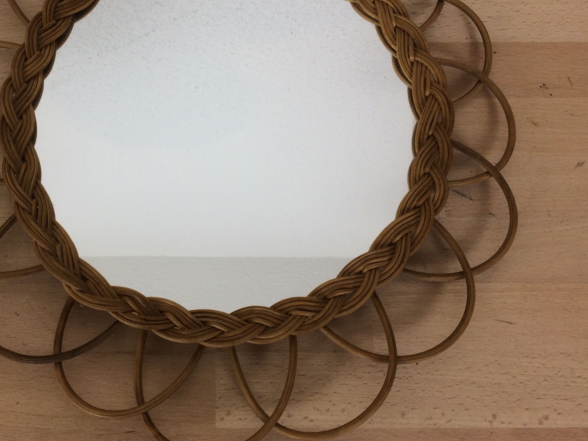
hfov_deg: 43.4
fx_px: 730
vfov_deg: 33.5
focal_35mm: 43
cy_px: 171
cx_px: 215
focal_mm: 4.15
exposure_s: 1/50
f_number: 2.2
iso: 40
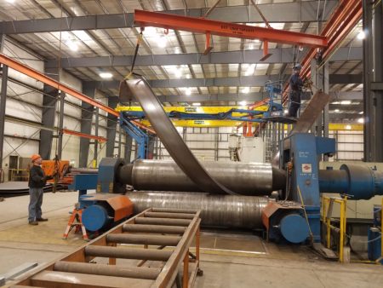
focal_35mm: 26
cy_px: 144
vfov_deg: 53.1
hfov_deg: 67.3
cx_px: 192
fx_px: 288
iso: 160
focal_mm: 4.2
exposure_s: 1/40
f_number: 1.7
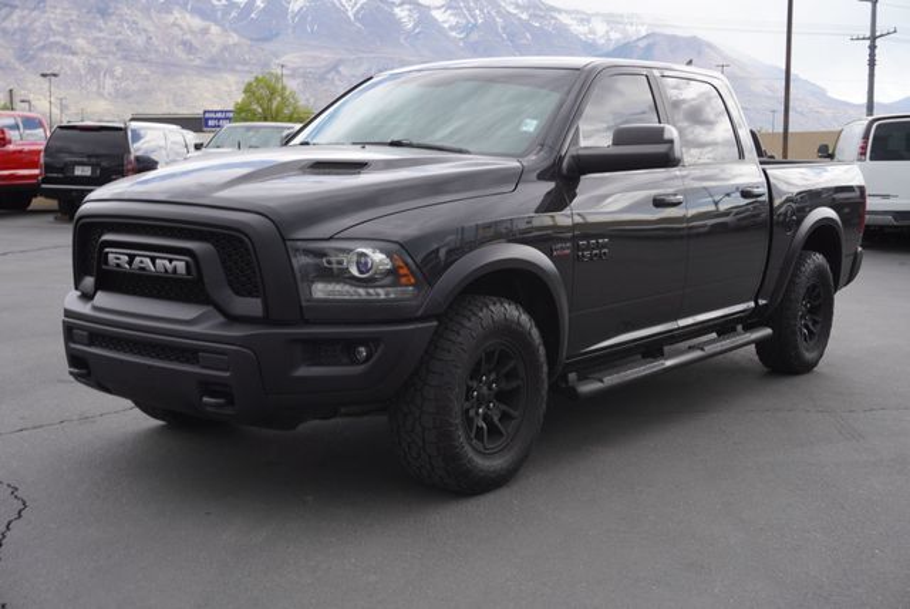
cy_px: 304
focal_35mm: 44
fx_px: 1101
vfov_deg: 30.9
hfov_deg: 44.9
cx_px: 455
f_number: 7.1
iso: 100
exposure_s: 1/125
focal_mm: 29
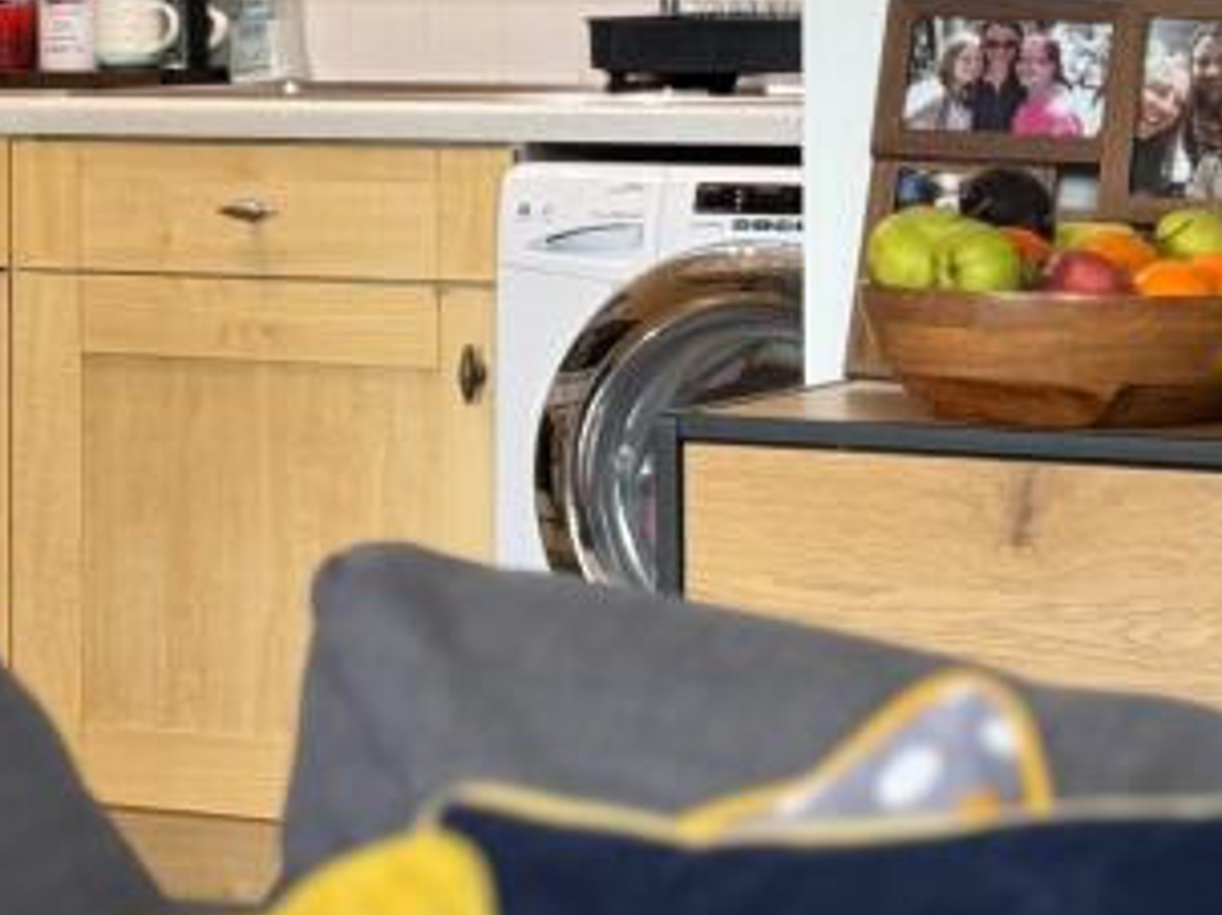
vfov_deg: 9.0
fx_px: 5750
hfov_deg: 11.9
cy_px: -45
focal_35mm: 163
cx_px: -166
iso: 125
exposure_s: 1/60
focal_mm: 6.76
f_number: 1.78
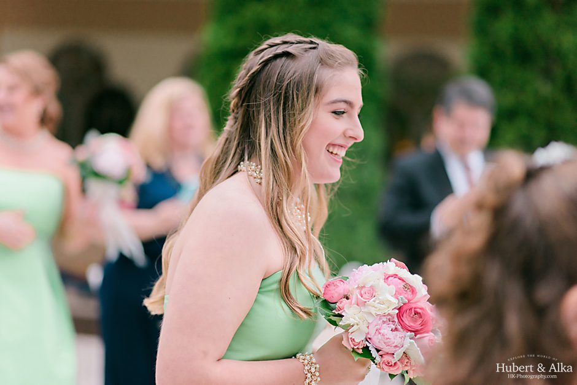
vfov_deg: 16.1
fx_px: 1362
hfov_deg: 23.9
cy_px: 192
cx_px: 288
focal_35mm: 85
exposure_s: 1/3000
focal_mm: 85
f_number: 1.8
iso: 400
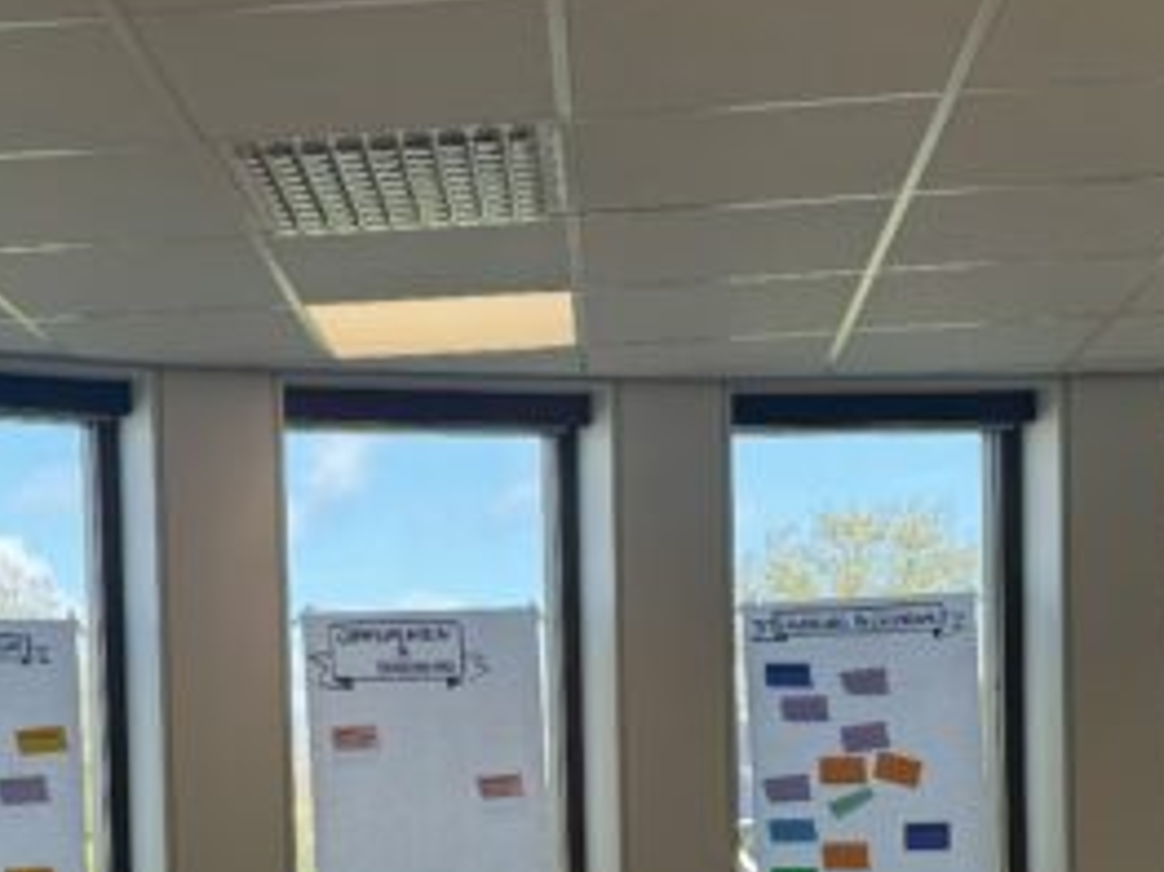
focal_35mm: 70
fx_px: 2353
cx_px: 341
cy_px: 868
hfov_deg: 27.5
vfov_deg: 20.3
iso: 80
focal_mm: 6.76
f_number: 1.78
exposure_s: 1/425
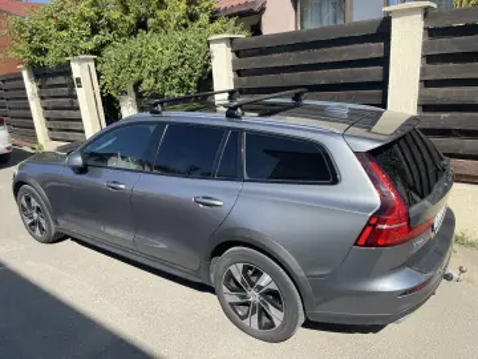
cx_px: 239
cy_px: 180
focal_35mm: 25
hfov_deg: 69.4
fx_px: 345
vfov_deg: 54.9
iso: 32
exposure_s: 1/1912
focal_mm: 5.1
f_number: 1.6
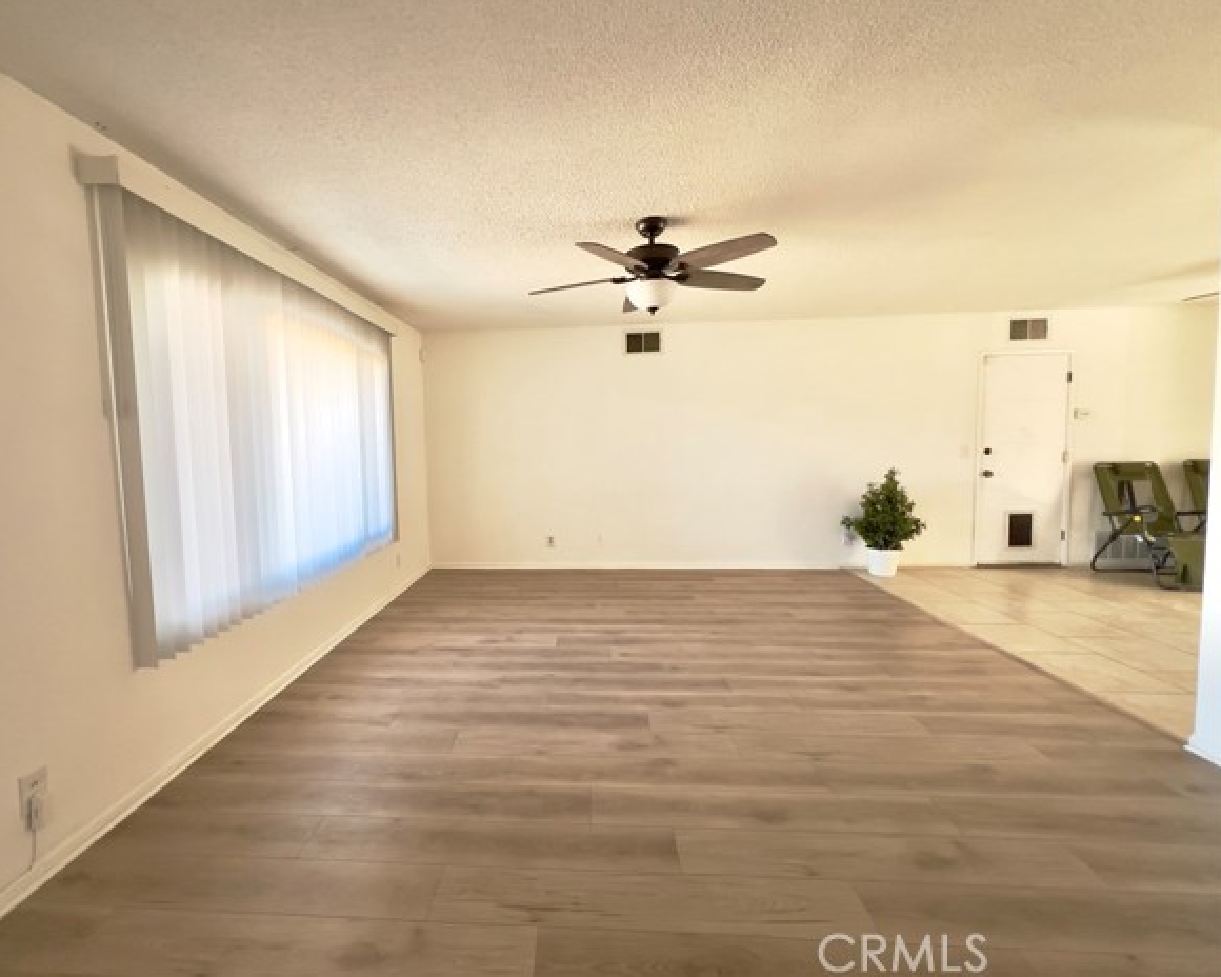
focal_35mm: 14
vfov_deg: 88.0
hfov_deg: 100.4
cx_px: 554
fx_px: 506
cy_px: 478
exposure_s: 1/99
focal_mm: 1.57
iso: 50
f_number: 1.8
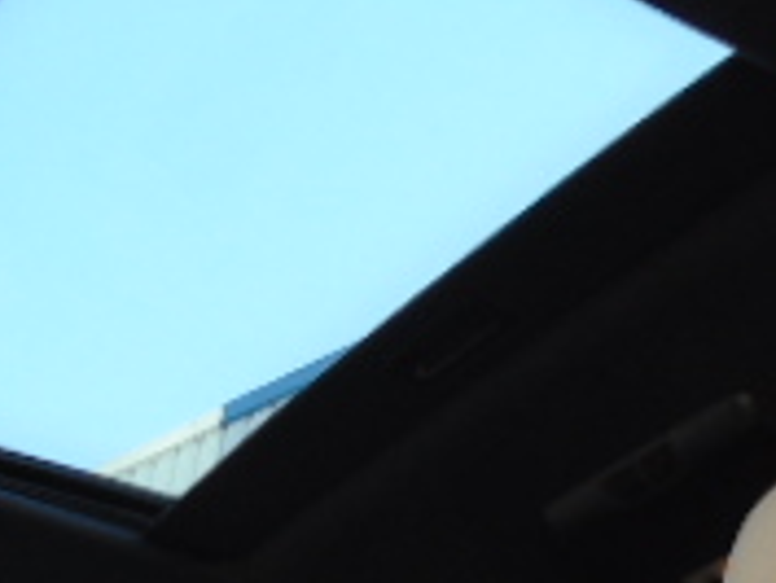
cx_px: 360
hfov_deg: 20.8
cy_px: 758
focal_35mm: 94
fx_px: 2109
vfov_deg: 15.0
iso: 100
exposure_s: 1/50
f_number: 3.2
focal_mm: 4.6
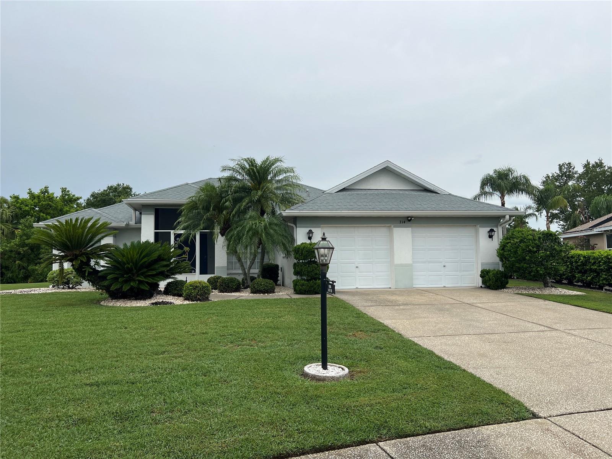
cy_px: 230
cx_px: 306
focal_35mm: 26
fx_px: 460
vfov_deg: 53.1
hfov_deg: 67.3
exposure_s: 1/3356
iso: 50
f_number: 1.5
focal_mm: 5.7
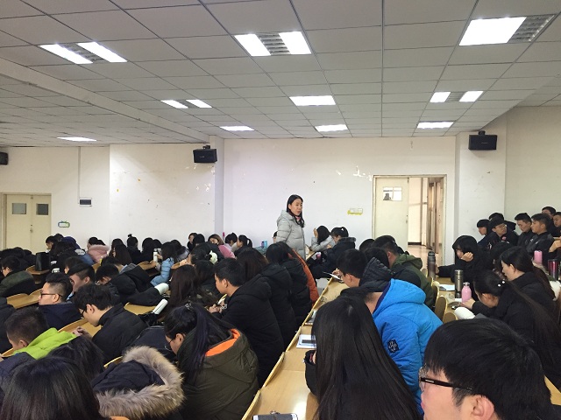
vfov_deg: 48.2
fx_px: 470
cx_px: 280
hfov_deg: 61.7
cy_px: 210
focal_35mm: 29
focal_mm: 4.15
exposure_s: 1/33
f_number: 2.2
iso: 200
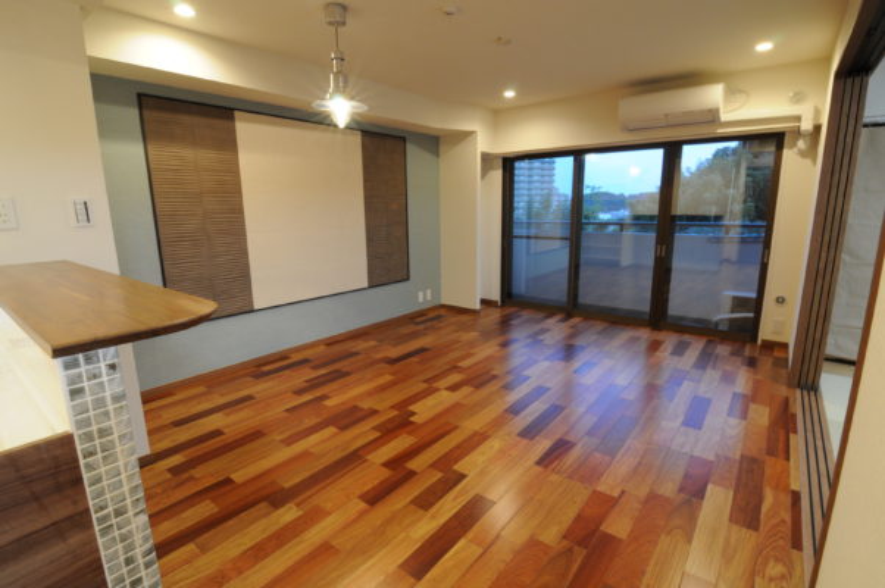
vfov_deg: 71.9
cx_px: 442
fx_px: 405
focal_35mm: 16
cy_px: 294
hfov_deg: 95.0
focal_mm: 11
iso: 720
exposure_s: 1/2.5
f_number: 11
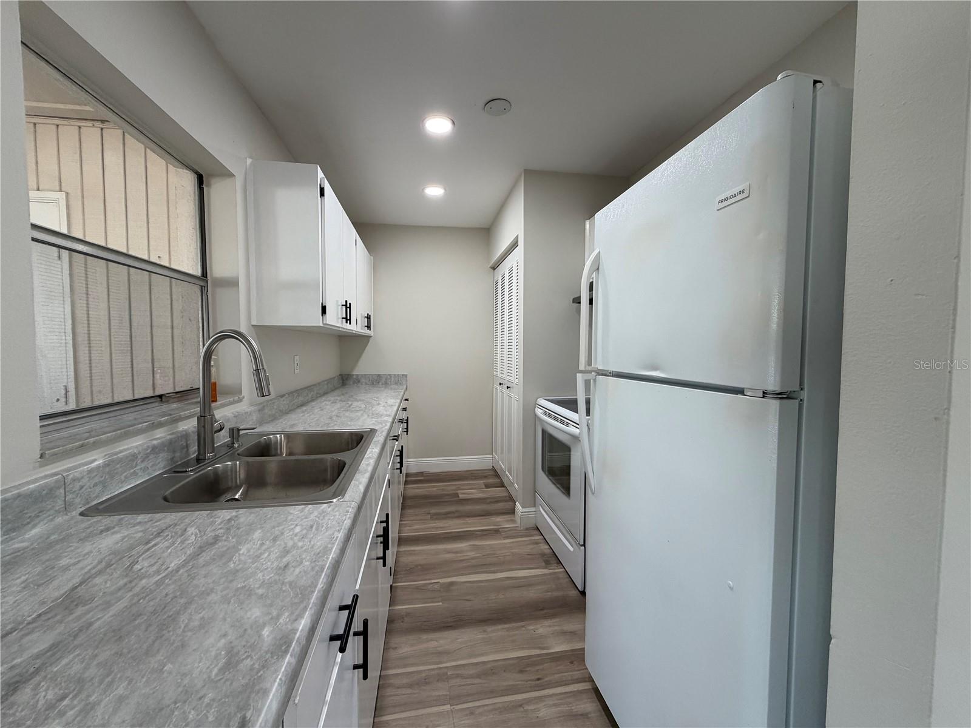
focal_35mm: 14
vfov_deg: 85.7
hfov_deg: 102.1
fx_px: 393
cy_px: 364
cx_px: 486
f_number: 2.2
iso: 160
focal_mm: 2.22
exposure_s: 1/120
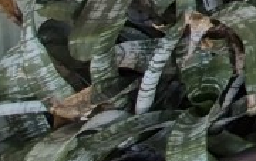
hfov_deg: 10.0
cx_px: 860
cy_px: -256
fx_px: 768
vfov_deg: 10.0
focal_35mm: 110
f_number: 2.2
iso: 50
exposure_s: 1/120
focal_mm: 1.74
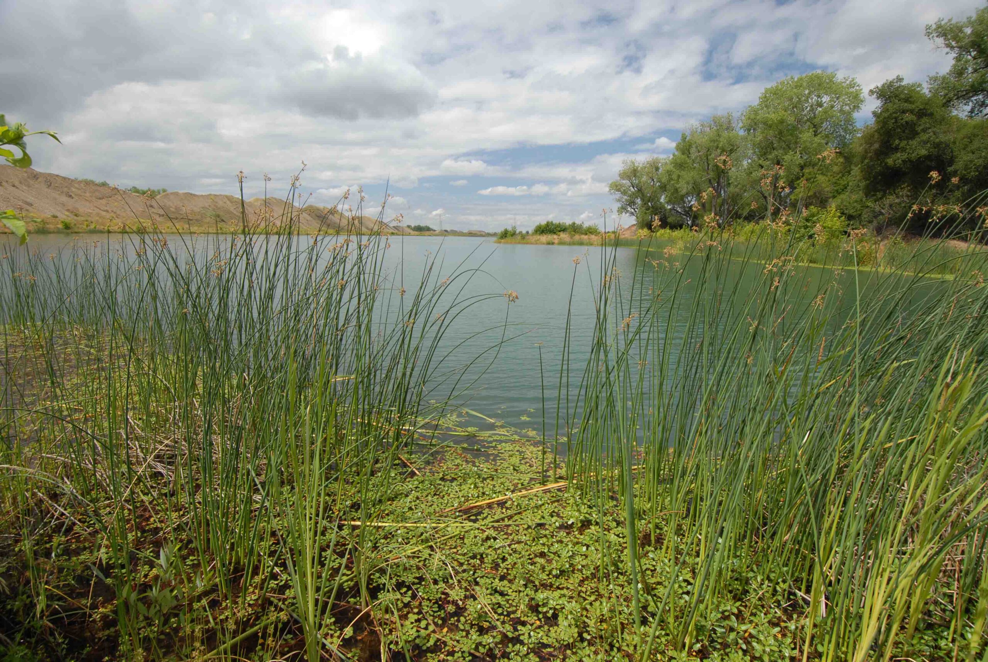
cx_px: 494
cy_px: 331
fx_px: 495
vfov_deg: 67.5
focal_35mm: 18
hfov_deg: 89.9
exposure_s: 1/180
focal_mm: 12
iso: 200
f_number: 7.1
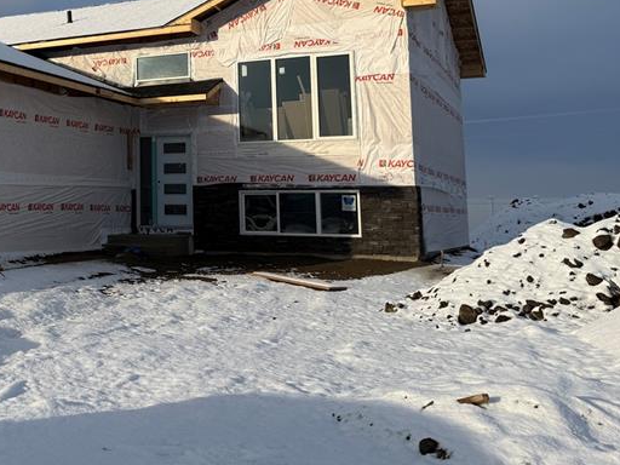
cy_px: 97
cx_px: 63
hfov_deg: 37.1
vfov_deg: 29.6
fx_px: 860
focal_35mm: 48
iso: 80
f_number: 1.78
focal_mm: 6.76
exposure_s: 1/4975
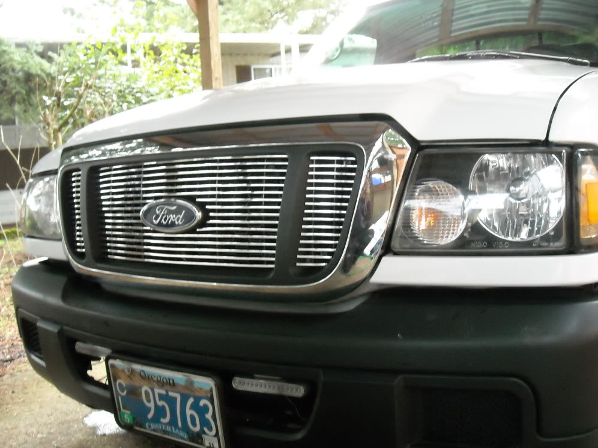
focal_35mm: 36
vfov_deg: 39.7
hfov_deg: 51.4
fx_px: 622
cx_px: 292
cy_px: 220
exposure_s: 1/38
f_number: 2.8
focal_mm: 5.7
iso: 800
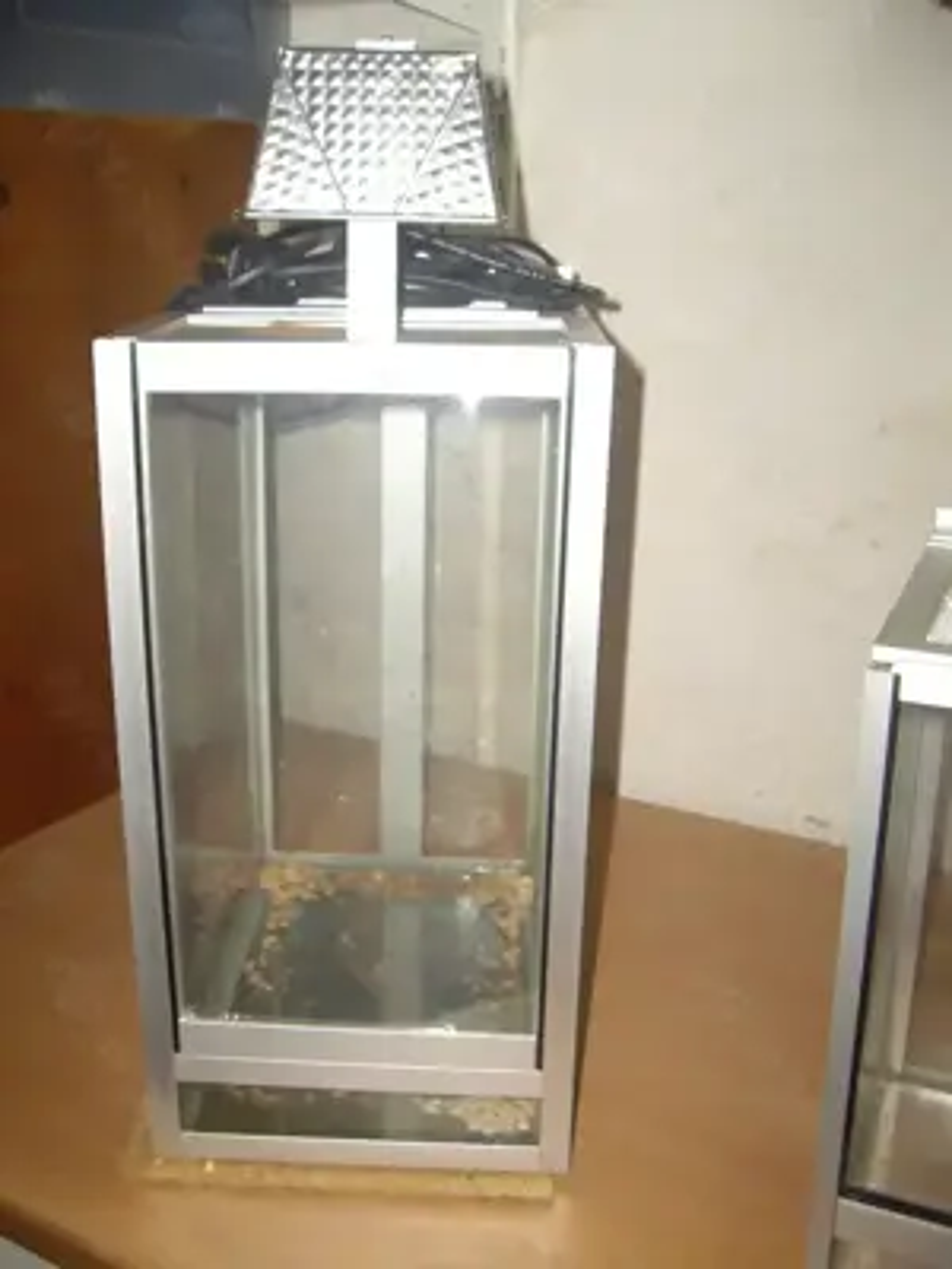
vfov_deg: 49.0
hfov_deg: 37.7
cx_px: 476
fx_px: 1393
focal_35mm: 38
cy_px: 634
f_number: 2.7
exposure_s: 1/40
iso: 200
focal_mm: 6.2
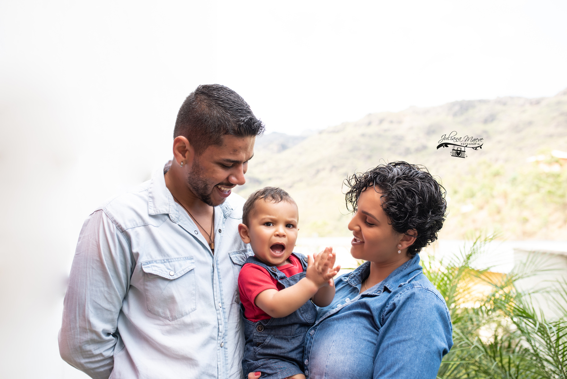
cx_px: 284
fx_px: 551
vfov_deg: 37.9
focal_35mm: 35
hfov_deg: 54.4
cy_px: 190
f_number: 3.5
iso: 125
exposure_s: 1/250
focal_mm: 35
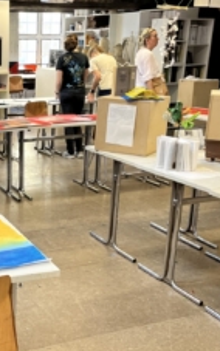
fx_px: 489
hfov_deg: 23.8
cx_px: -20
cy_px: 185
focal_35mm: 51
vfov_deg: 39.6
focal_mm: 5.1
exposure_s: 1/100
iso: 125
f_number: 1.6
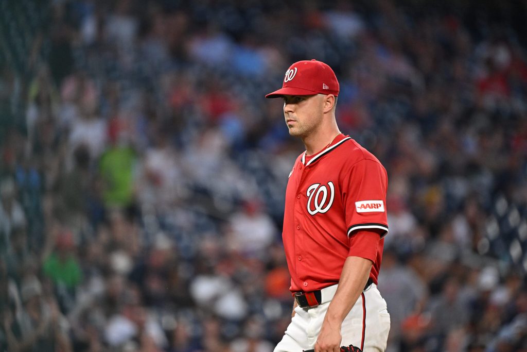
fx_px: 5856
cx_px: 264
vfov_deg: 3.4
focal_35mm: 400
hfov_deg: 5.2
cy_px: 176
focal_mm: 400
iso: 5000
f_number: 4
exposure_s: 1/2000
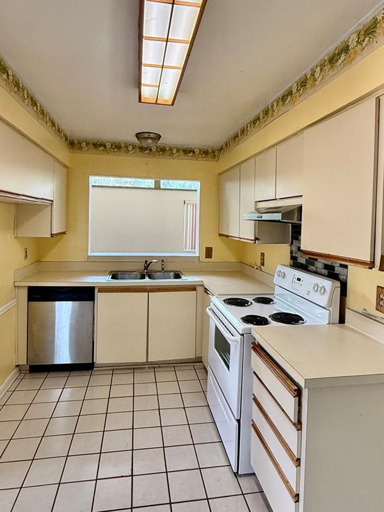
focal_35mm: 21
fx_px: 311
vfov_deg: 78.7
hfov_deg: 63.4
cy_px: 228
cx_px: 187
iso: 200
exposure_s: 1/120
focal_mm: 2.22
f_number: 2.2
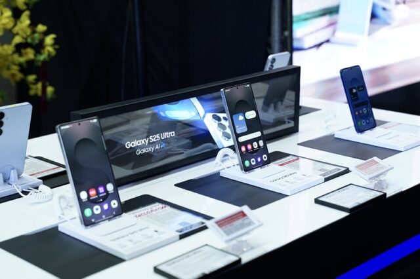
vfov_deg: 22.6
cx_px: 210
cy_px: 140
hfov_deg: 33.4
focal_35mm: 60
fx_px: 700
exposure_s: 1/200
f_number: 4
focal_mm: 60
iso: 1600
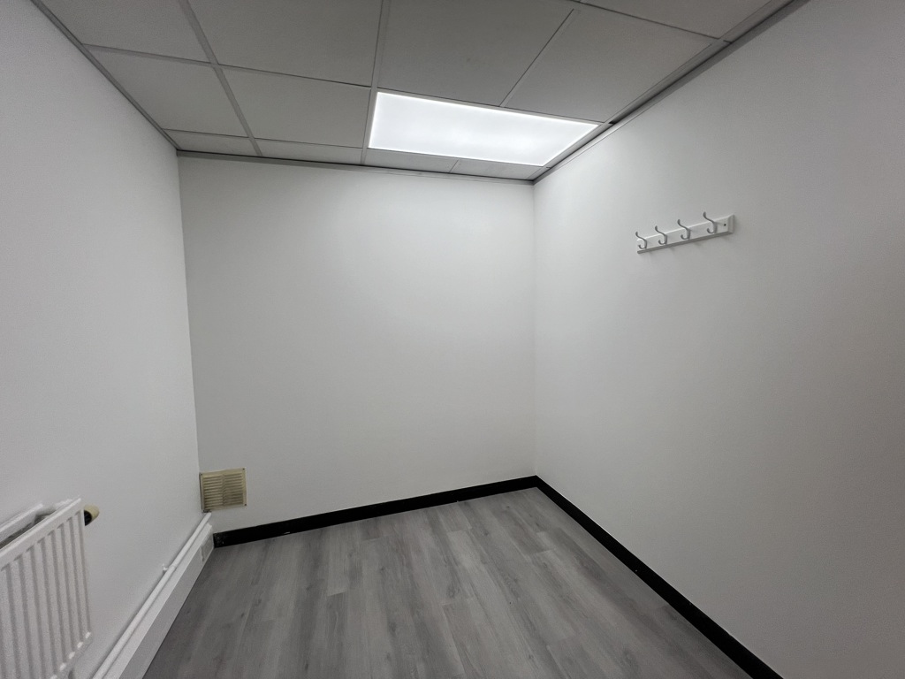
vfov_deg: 89.9
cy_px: 340
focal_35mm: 13
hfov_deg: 106.2
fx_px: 340
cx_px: 452
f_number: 1.8
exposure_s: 1/115
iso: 32
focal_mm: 1.57
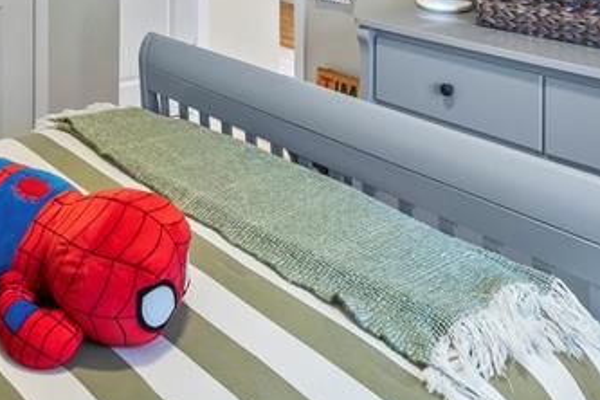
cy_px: -146
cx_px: 126
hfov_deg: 43.5
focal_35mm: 43
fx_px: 717
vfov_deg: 25.8
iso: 640
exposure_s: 1
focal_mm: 14
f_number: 8
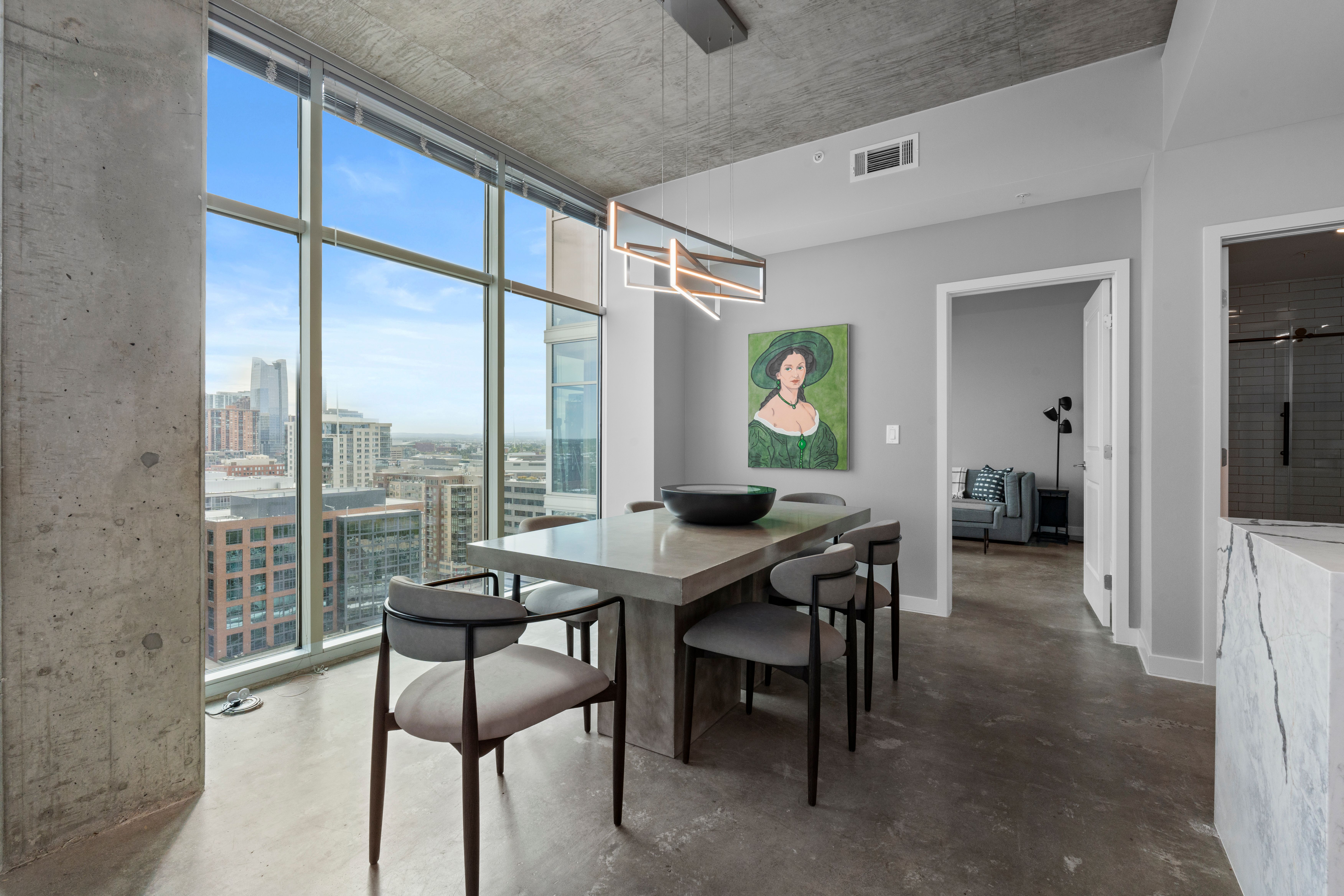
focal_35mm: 16
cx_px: 672
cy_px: 448
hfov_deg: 96.7
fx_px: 597
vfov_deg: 73.7
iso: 640
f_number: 13
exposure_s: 1/15
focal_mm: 16
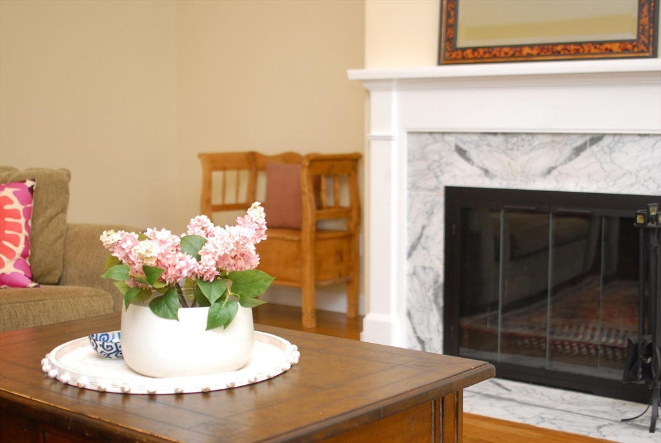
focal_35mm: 52
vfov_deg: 25.8
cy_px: 222
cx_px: 330
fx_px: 965
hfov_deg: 37.8
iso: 200
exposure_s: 1/100
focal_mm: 35
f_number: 2.5
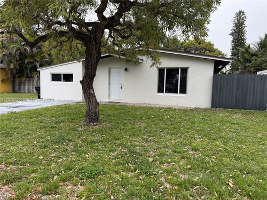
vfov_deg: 56.8
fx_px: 185
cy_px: 100
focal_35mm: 24
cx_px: 134
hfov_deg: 71.6
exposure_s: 1/230
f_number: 1.78
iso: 100
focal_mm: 6.76
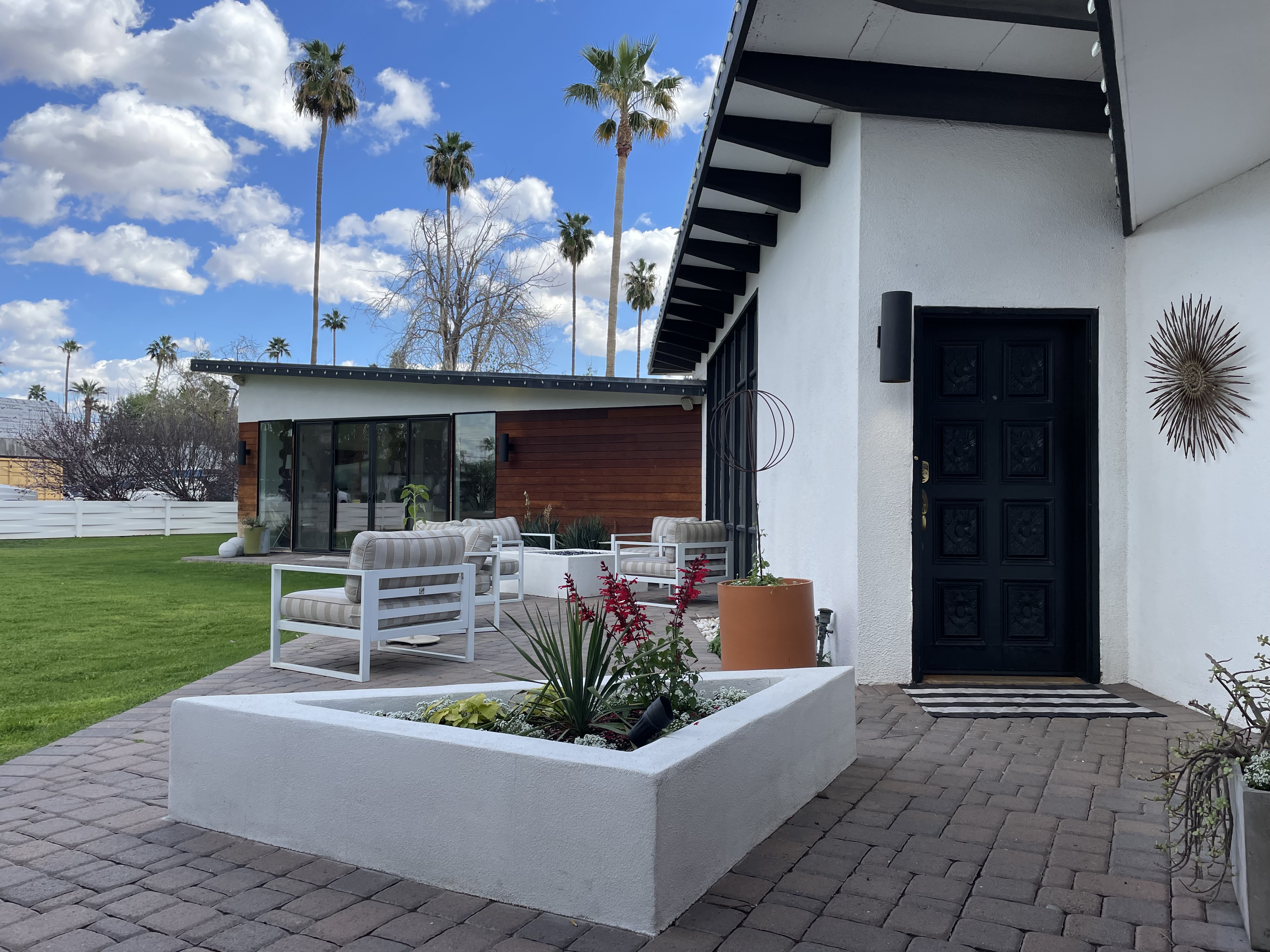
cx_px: 635
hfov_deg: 67.3
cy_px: 476
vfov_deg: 53.1
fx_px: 954
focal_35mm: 26
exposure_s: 1/1667
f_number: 1.6
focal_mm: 4.2
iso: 32
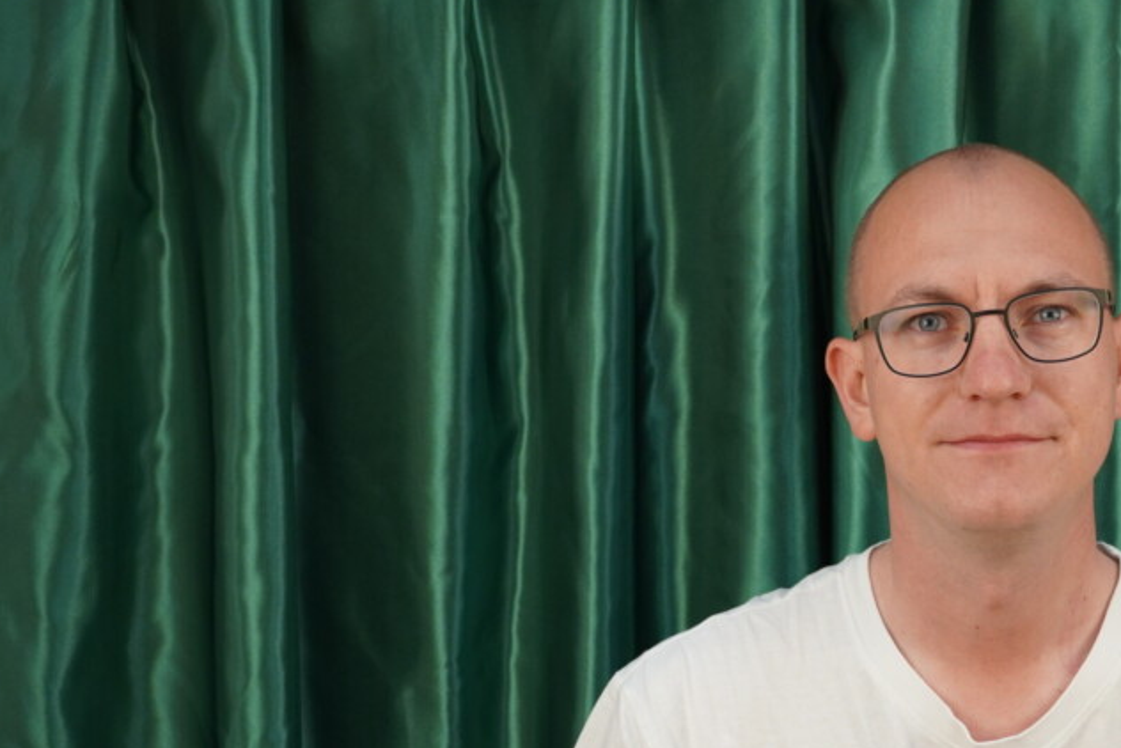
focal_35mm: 69
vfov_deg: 19.8
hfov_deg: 28.8
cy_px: 483
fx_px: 2143
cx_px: 858
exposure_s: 1/160
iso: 1000
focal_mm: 29
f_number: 4.5
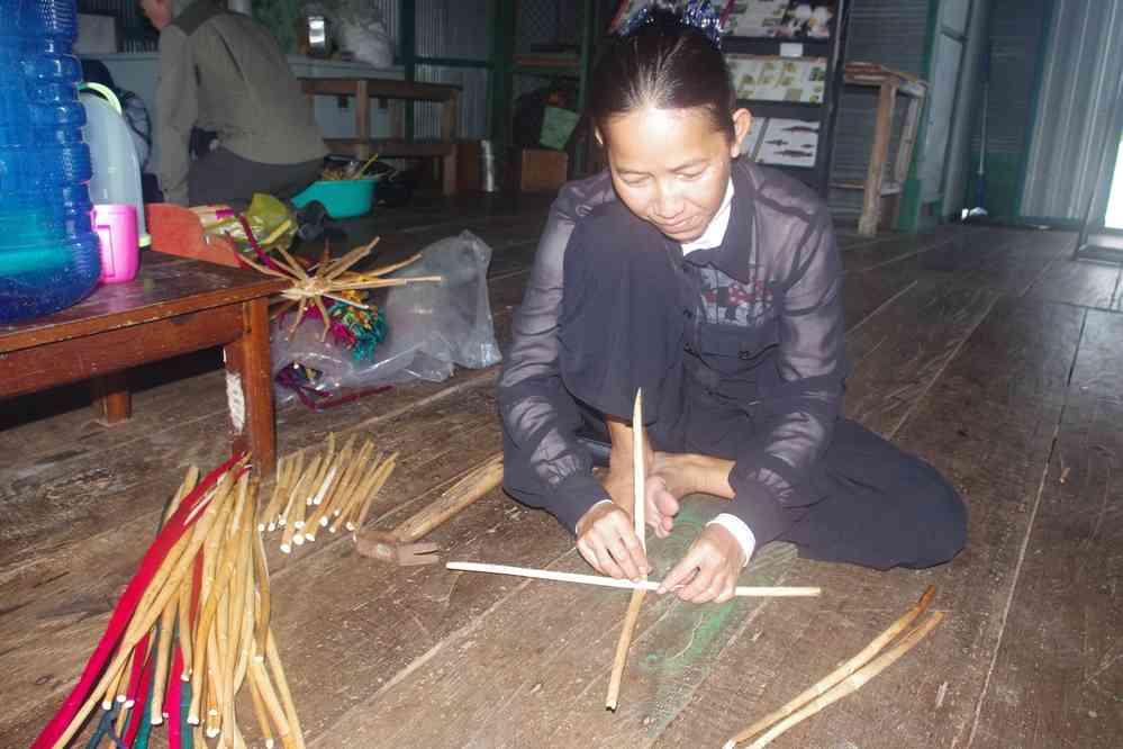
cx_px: 562
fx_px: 936
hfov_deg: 61.9
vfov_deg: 43.6
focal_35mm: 30
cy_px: 374
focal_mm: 20
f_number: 8
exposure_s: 1/50
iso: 1600
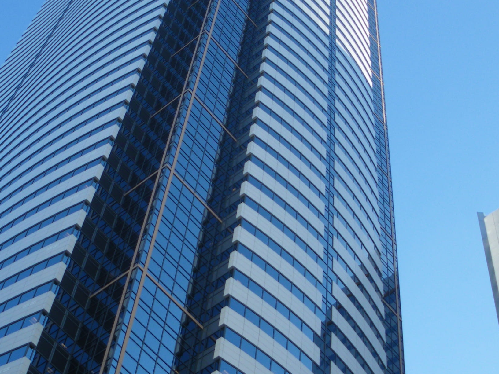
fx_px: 1038
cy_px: 183
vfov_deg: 20.4
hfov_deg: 27.0
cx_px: 215
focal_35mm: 72
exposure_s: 1/250
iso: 64
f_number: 3.5
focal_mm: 6.3
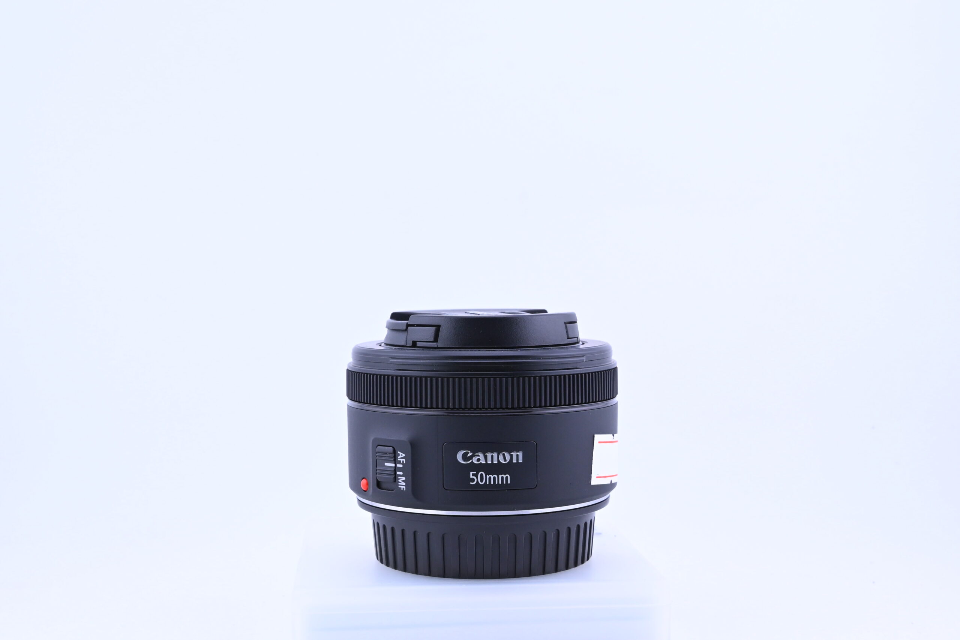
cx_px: 480
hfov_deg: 38.9
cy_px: 320
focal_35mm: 51
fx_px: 1360
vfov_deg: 26.5
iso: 640
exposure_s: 1/160
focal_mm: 34
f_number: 11
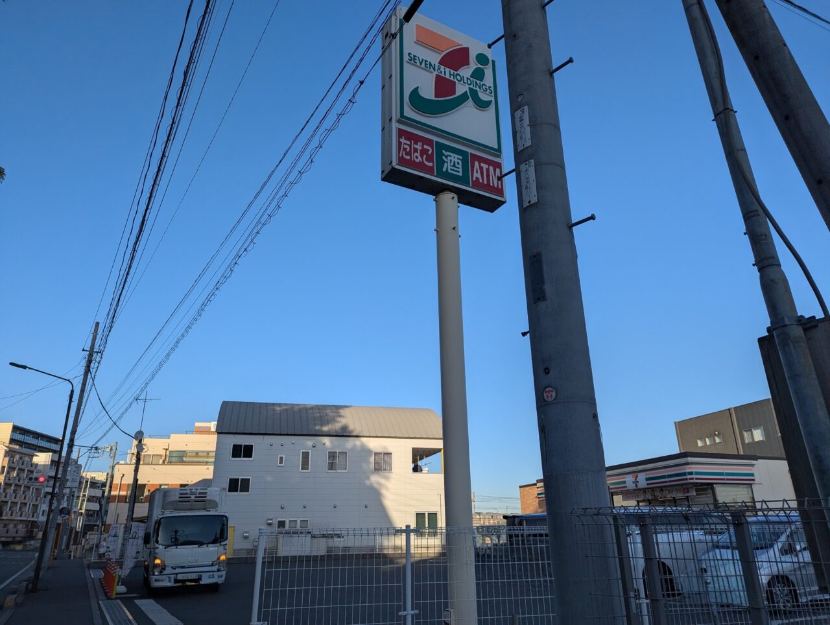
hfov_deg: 71.5
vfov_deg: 56.9
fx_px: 576
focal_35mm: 24
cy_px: 312
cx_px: 415
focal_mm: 6.81
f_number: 1.85
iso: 43
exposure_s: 1/2058
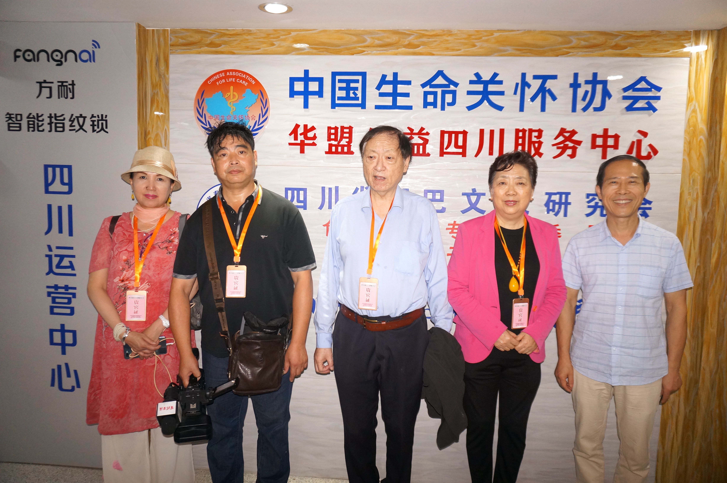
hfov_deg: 73.8
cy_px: 242
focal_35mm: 24
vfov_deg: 53.0
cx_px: 364
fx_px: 484
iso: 800
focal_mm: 16
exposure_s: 1/125
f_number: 3.5
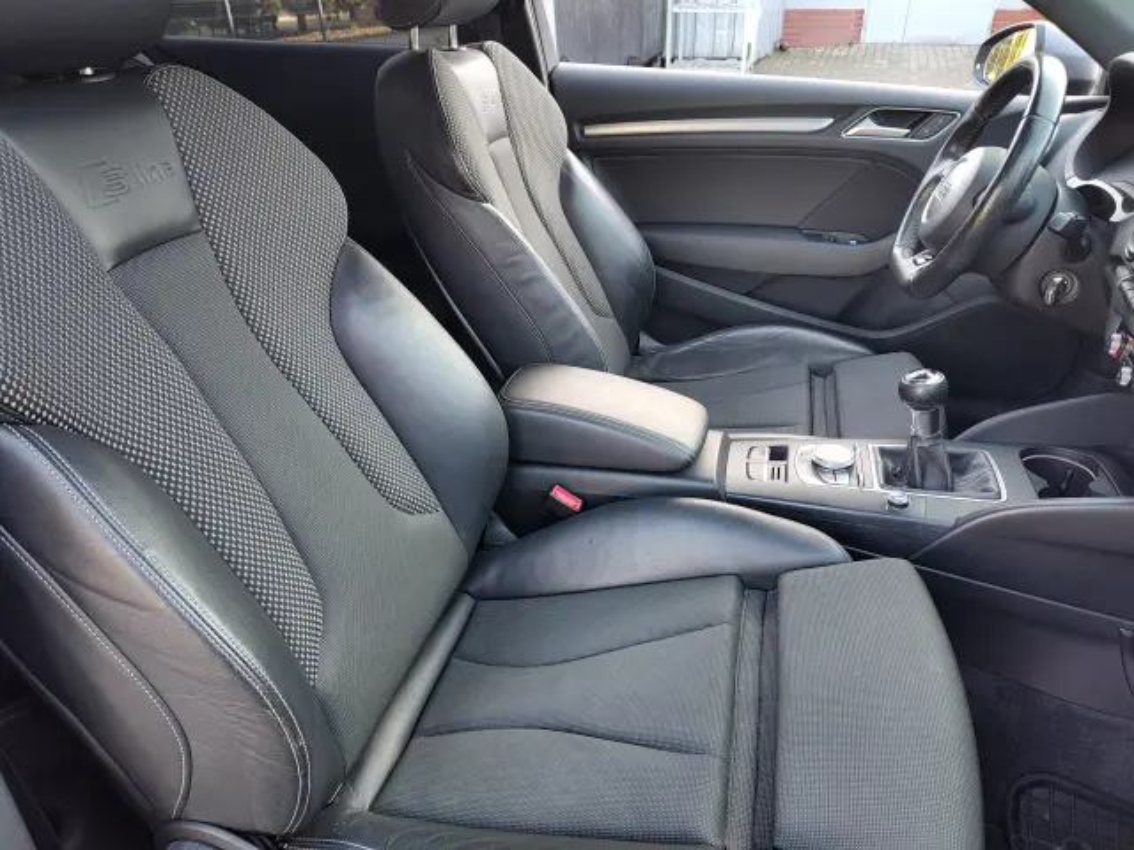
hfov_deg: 73.9
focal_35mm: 23
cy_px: 425
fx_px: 753
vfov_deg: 58.9
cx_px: 567
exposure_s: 1/50
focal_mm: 5.56
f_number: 1.8
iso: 148
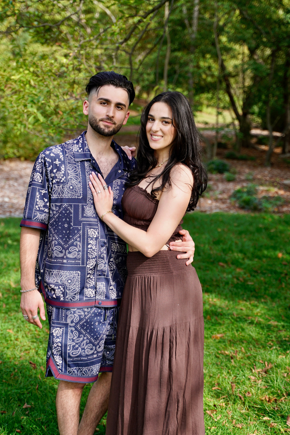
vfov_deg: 30.9
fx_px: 785
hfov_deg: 20.9
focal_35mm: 65
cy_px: 234
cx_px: 125
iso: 200
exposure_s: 1/640
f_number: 2.8
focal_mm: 53
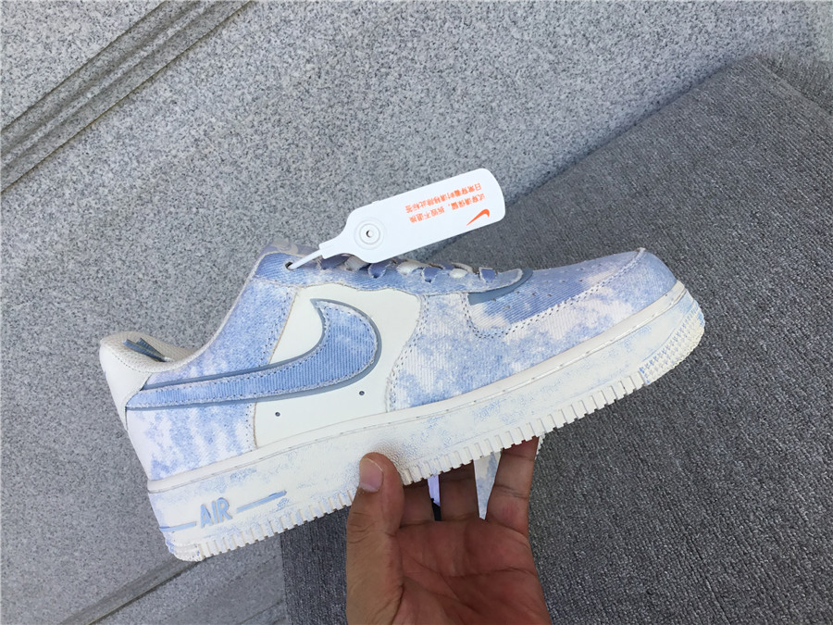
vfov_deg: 45.4
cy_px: 312
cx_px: 416
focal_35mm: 31
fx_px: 746
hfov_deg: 58.4
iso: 25
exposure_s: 1/452
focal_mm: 3.3
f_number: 2.4
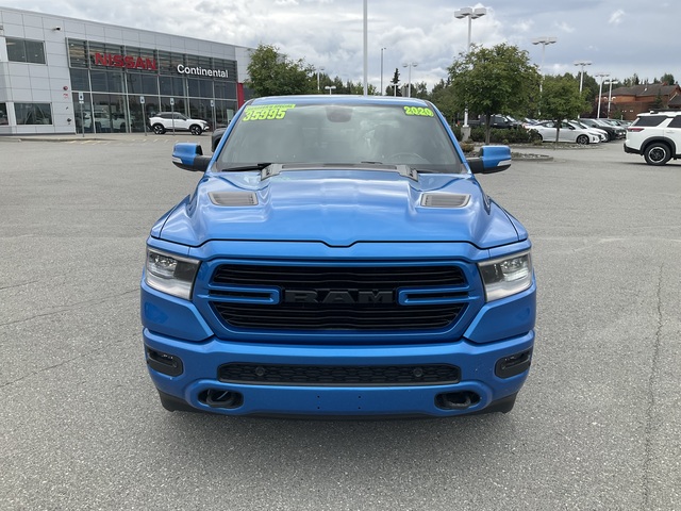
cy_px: 256
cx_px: 340
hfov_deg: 61.7
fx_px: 571
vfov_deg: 48.2
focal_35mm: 29
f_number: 1.8
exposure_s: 1/1098
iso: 25
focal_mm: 3
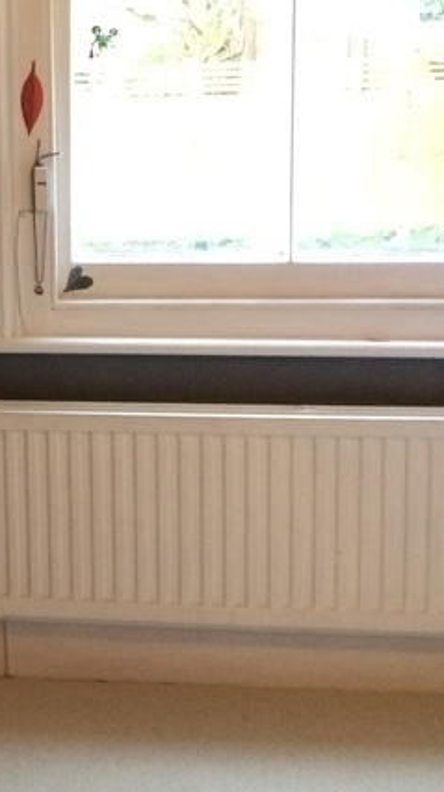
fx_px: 1594
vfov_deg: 27.2
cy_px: 132
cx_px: -442
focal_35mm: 76
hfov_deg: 13.6
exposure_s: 1/33
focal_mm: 4.15
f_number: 2.2
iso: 250
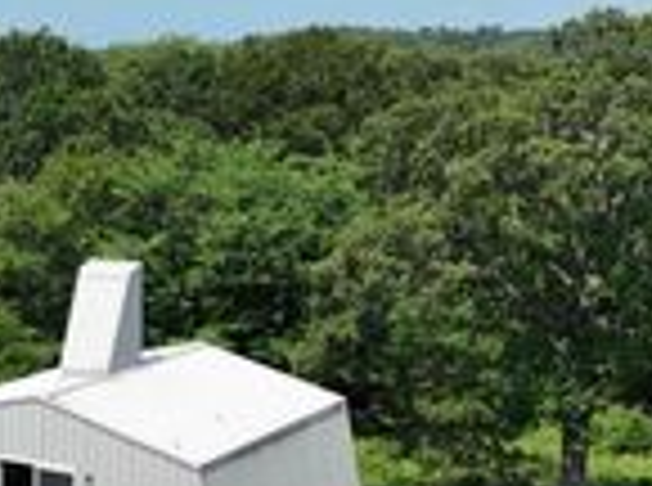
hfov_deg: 22.7
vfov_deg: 17.4
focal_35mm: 83
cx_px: 9
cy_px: 459
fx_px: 1559
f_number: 2.8
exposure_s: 1/1600
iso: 100
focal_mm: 12.29
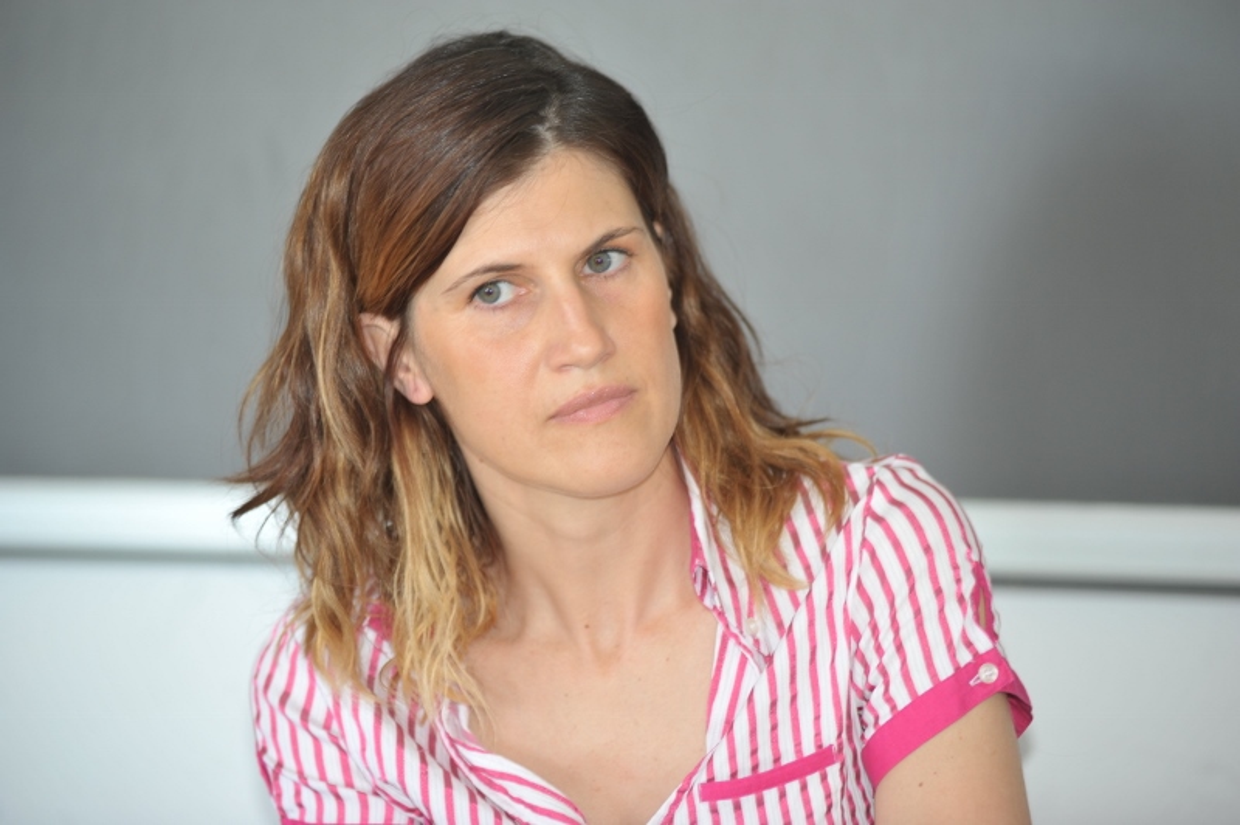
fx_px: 4990
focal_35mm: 145
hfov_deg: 14.2
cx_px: 620
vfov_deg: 9.4
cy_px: 412
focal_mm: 145
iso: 500
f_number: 2.8
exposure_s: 1/80
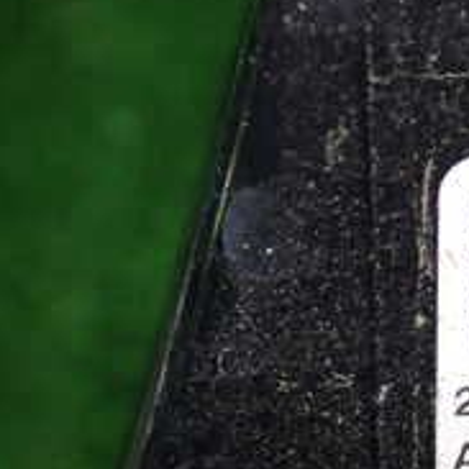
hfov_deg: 14.0
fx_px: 1824
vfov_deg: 14.5
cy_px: 415
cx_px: 636
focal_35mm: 119
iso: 200
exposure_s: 1/40
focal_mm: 7.31
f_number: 2.8
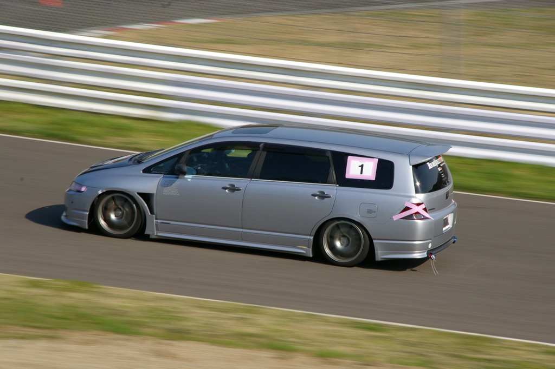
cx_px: 278
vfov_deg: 6.4
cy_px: 184
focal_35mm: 214
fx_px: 3306
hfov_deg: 9.6
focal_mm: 143
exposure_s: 1/125
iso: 200
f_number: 16
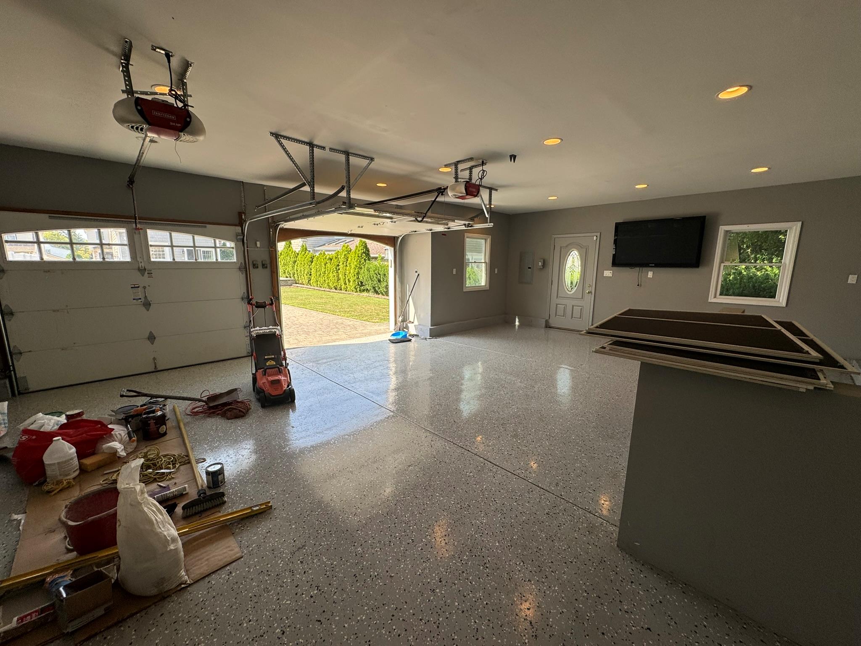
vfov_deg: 85.7
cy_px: 323
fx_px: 348
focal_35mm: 14
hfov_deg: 102.1
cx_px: 430
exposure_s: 1/196
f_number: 2.2
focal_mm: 2.22
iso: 40
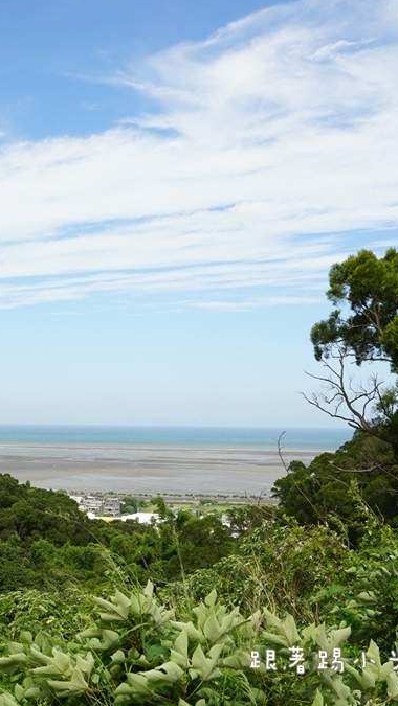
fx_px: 1027
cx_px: 68
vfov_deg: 38.0
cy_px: 352
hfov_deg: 21.6
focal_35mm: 55
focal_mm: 23
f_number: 11
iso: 100
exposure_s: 1/125
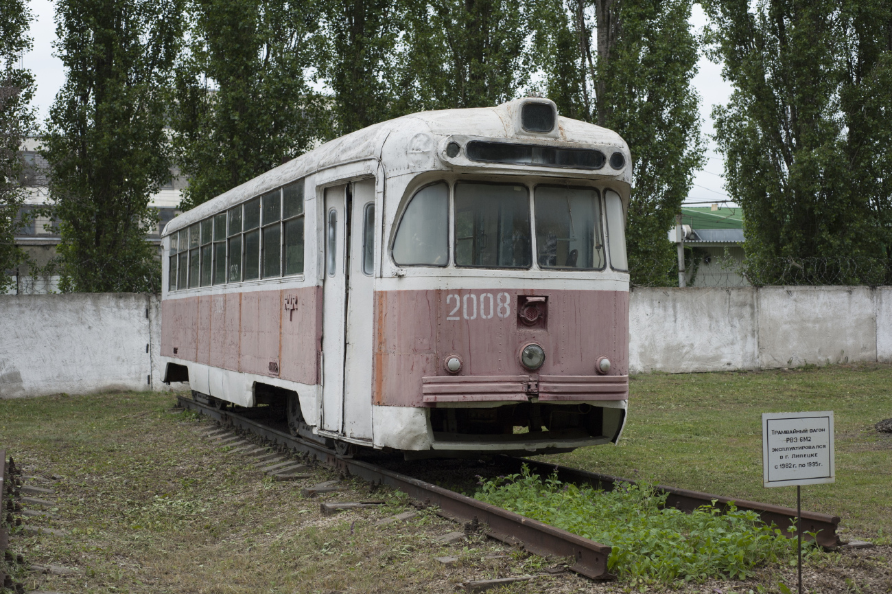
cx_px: 446
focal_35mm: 50
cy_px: 297
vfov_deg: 27.0
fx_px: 1238
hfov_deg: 39.6
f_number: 5.6
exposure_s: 1/640
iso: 400
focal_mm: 50
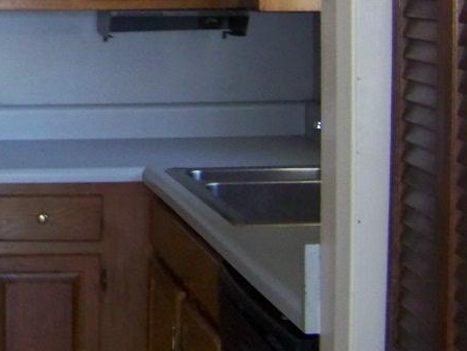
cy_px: 25
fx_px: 1391
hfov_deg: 17.5
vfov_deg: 14.2
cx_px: -188
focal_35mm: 103
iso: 200
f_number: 2.8
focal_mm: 5.85
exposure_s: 1/30
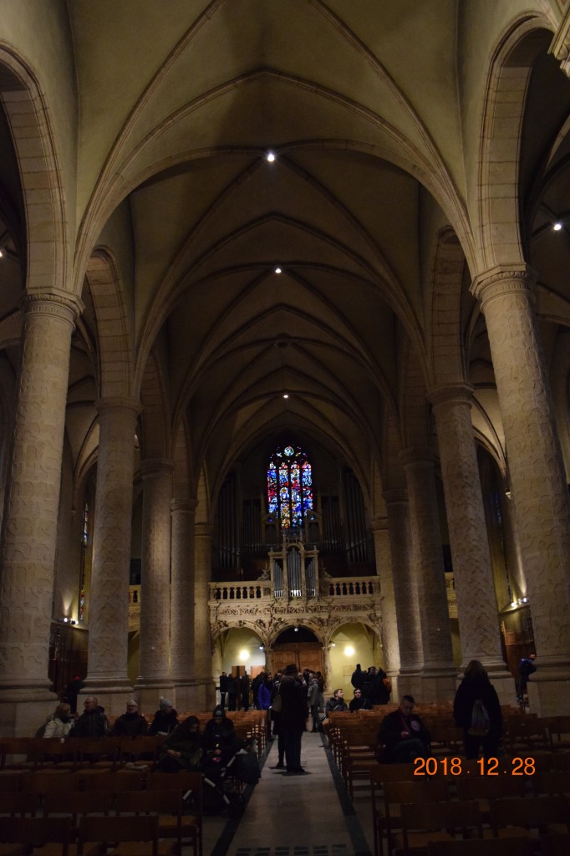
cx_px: 285
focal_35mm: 27
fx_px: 642
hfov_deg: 47.9
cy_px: 428
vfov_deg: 67.4
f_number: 3.5
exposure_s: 1/60
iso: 4500
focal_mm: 18
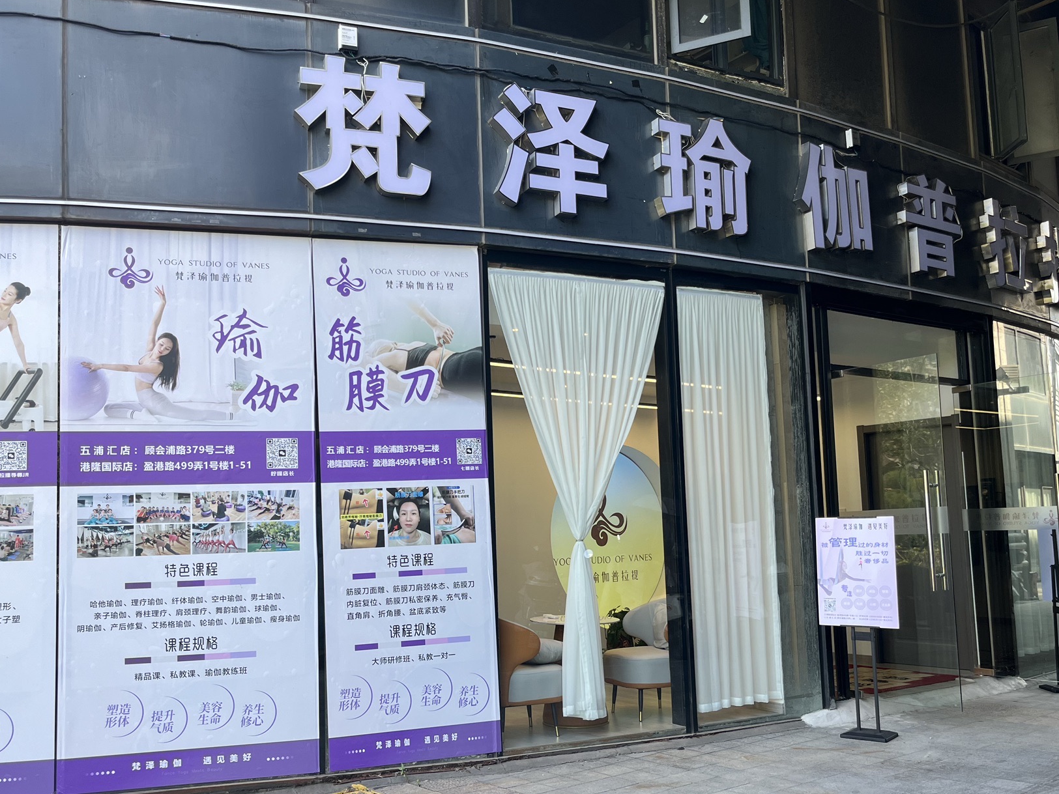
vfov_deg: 44.1
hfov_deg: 56.7
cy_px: 449
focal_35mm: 32
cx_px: 469
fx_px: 979
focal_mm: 5.1
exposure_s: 1/198
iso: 40
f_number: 1.6
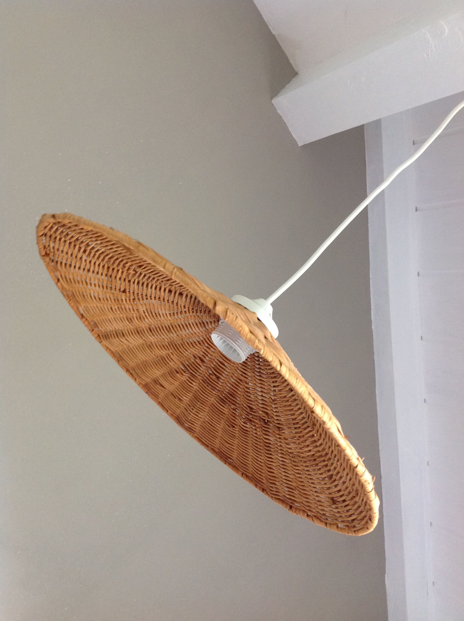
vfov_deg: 52.7
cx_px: 232
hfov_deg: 40.6
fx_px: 627
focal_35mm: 35
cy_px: 310
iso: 125
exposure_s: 1/15
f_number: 2.4
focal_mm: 4.28
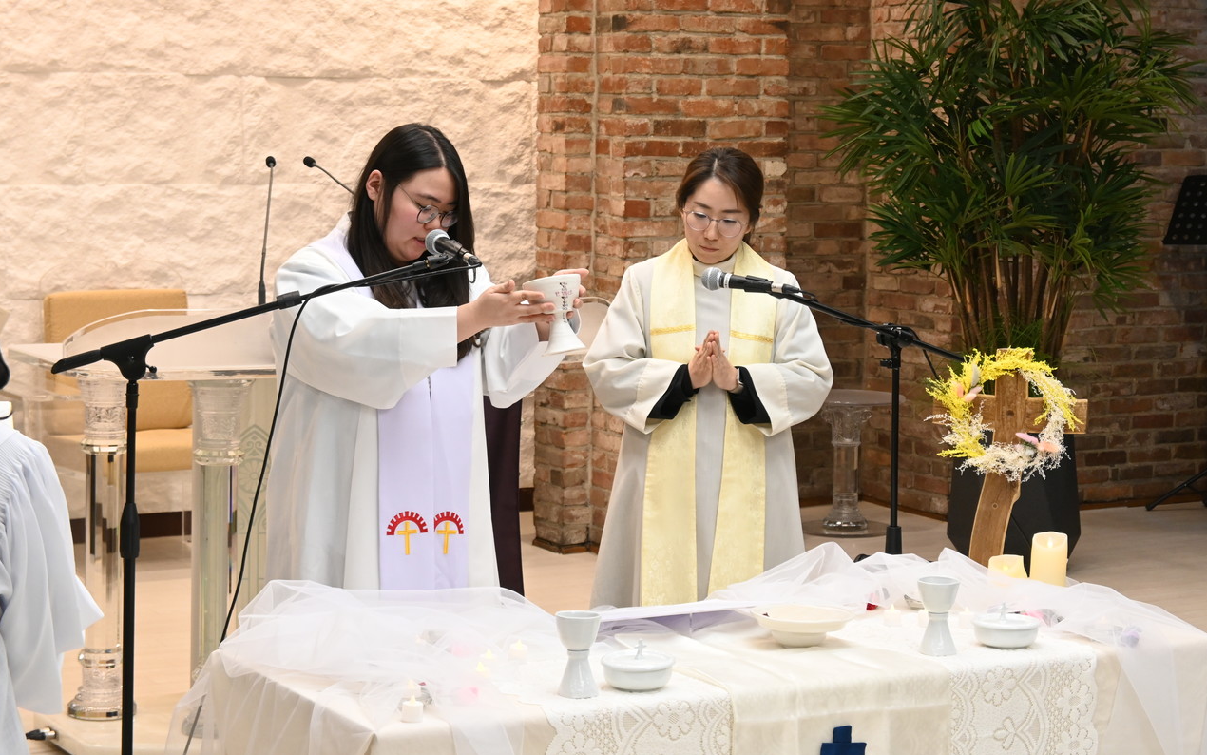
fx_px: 2533
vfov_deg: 16.9
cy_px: 352
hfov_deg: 26.8
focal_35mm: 77
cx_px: 605
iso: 1000
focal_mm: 50
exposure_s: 1/80
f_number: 6.3
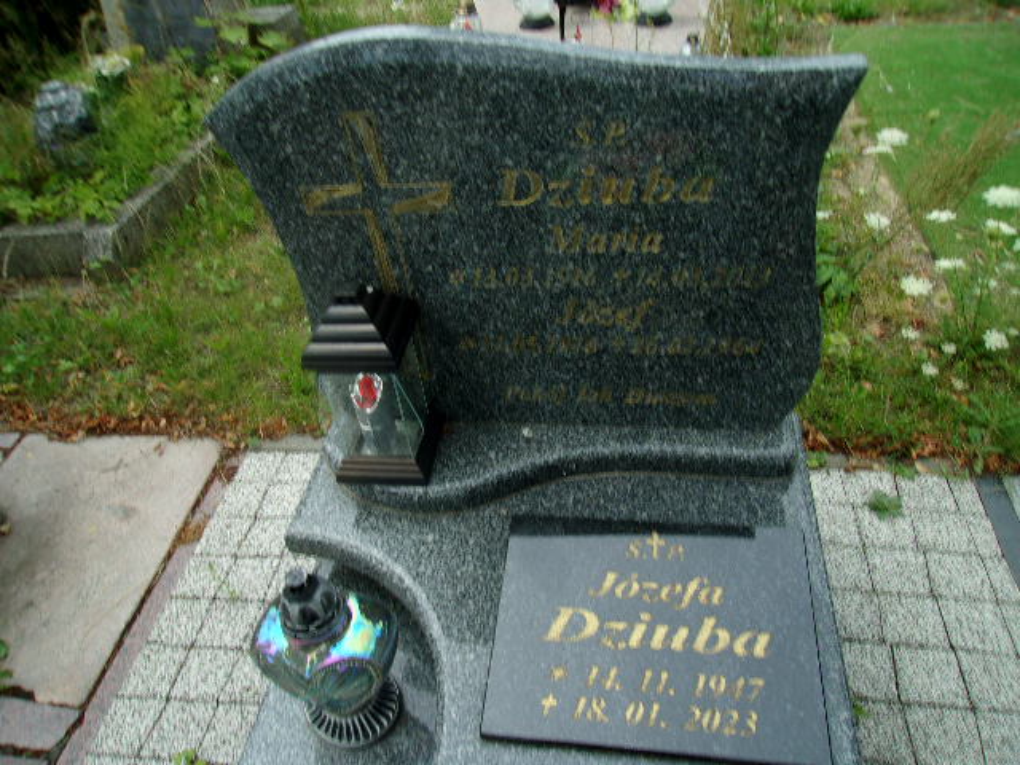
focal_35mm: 27
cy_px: 382
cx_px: 510
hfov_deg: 65.3
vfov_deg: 51.4
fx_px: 796
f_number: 10.4
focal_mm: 4.9
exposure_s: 1/40
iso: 80
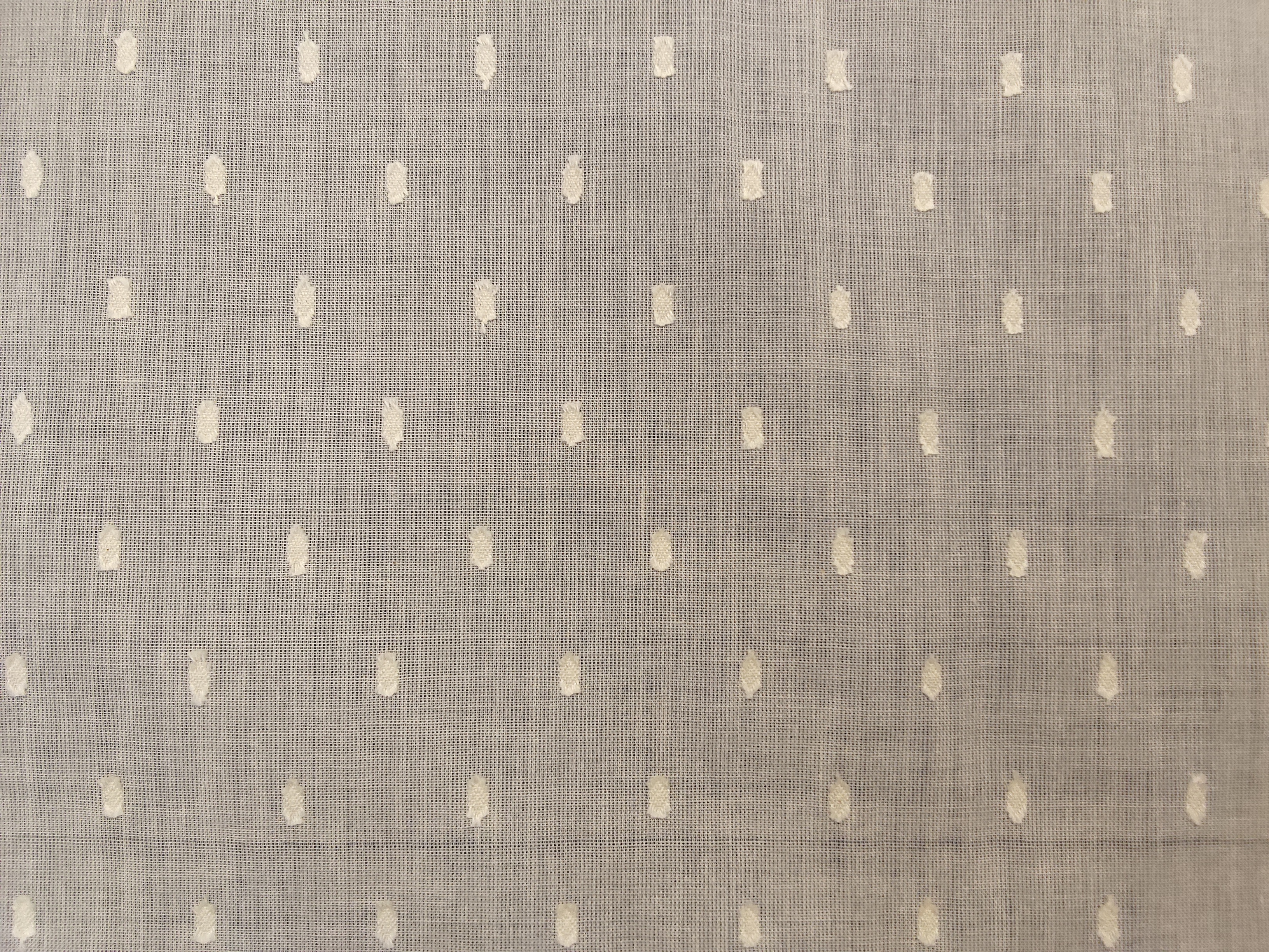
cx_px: 634
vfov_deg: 53.1
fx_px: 953
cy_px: 476
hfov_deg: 67.3
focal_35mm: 26
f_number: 2
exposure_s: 1/100
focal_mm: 2.78
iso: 125
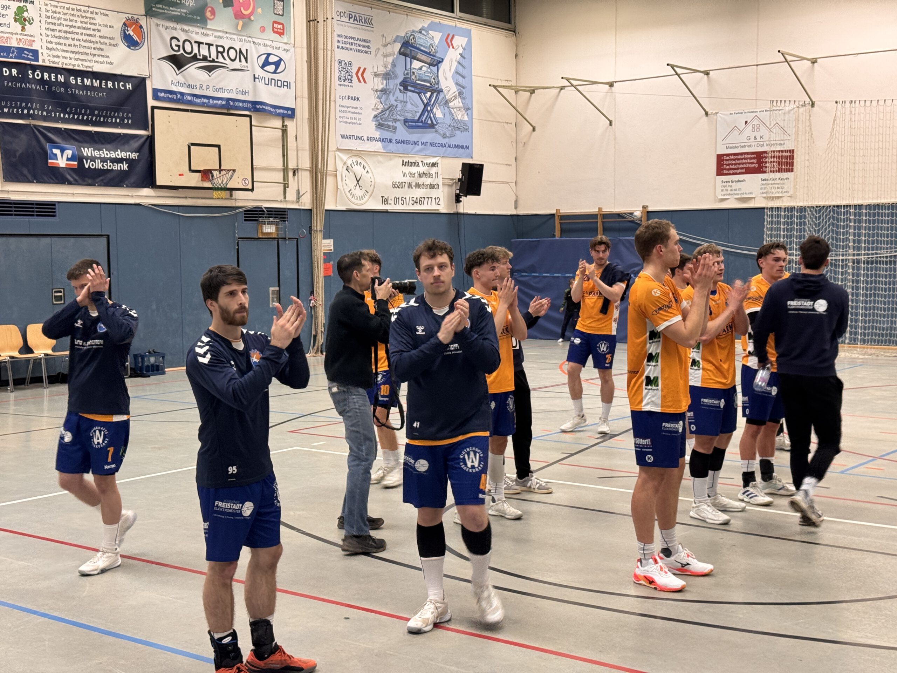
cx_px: 448
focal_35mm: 48
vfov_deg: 30.3
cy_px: 336
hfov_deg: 39.7
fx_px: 1244
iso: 200
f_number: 1.78
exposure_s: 1/50
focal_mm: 6.76
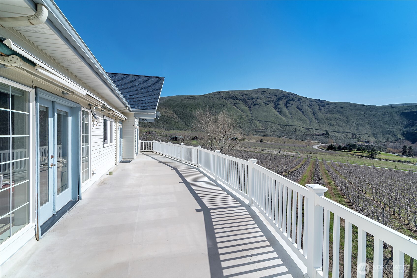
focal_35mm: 16
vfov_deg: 73.8
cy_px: 139
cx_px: 208
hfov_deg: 96.7
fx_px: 185
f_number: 16
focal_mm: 16
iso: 200
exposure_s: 1/250
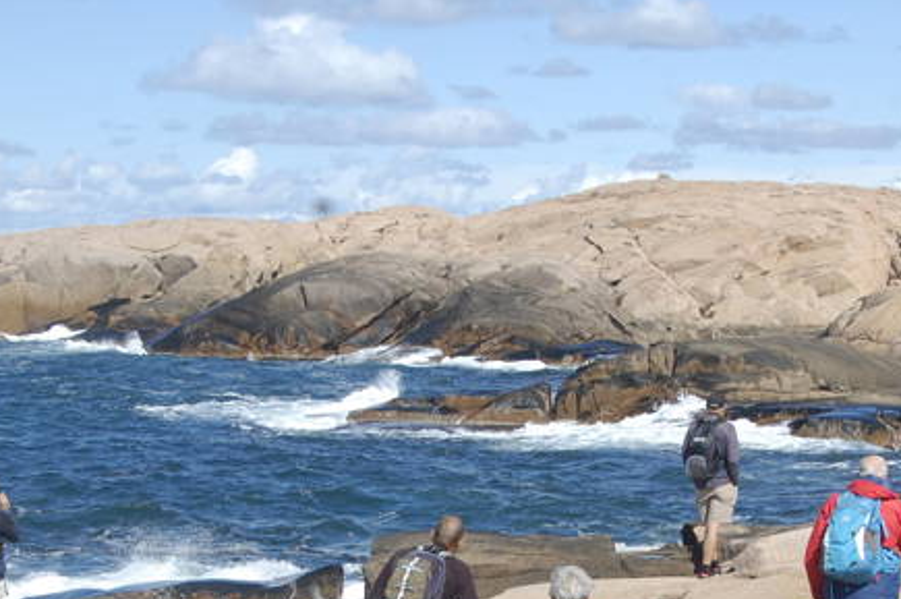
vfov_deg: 14.0
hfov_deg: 21.0
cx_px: 561
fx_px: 2425
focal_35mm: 97
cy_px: 403
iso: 400
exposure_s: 1/500
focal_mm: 32
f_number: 11
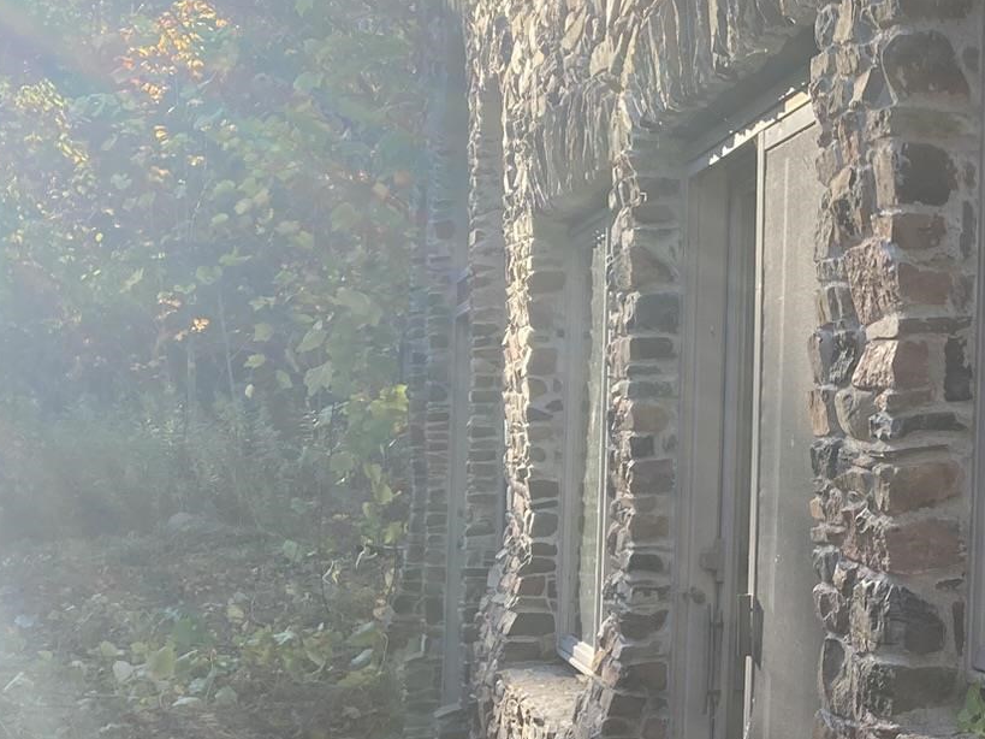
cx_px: 1140
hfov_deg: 25.3
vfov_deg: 21.0
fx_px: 1992
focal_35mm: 70
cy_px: 459
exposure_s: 1/387
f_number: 1.8
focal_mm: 3.99
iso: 20
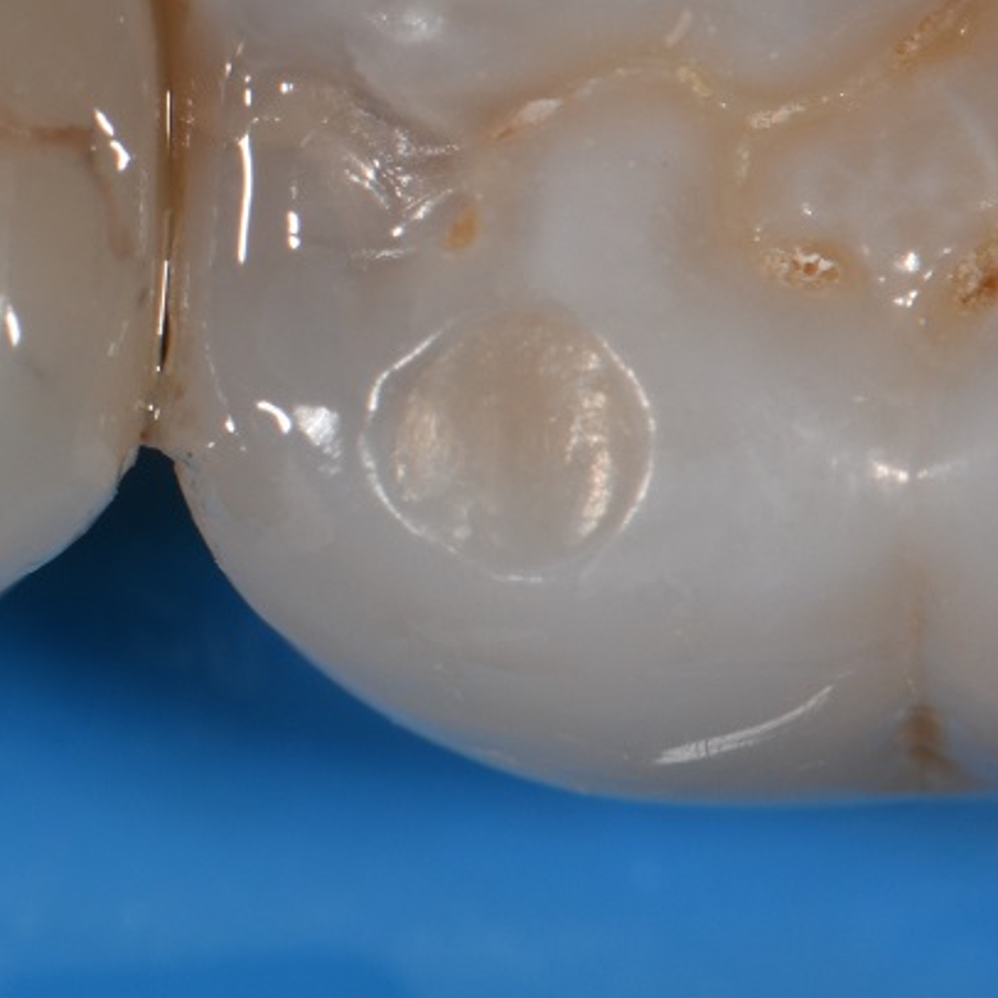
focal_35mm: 444
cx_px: -273
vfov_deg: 3.9
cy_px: 96
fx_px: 14482
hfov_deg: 3.9
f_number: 32
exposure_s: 1/160
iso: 200
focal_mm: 105
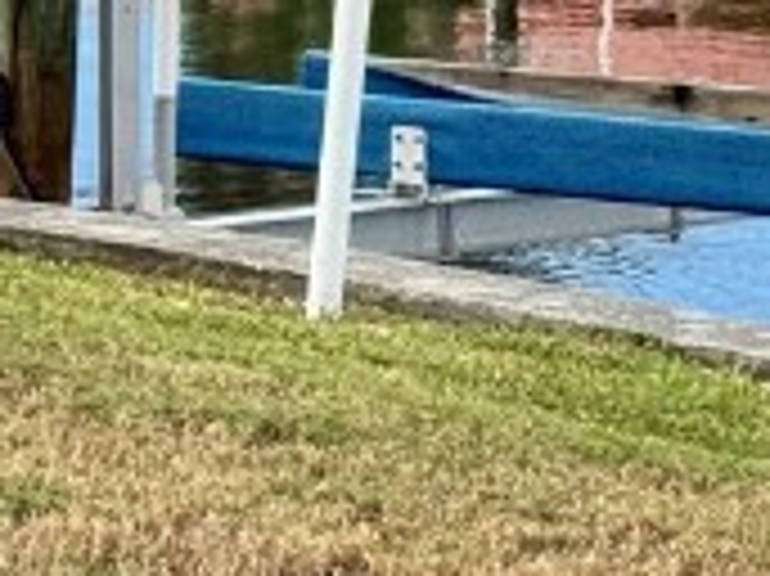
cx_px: -495
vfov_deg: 5.1
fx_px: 6380
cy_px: -504
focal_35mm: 287
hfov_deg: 6.8
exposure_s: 1/4049
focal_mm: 6.76
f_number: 1.78
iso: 64
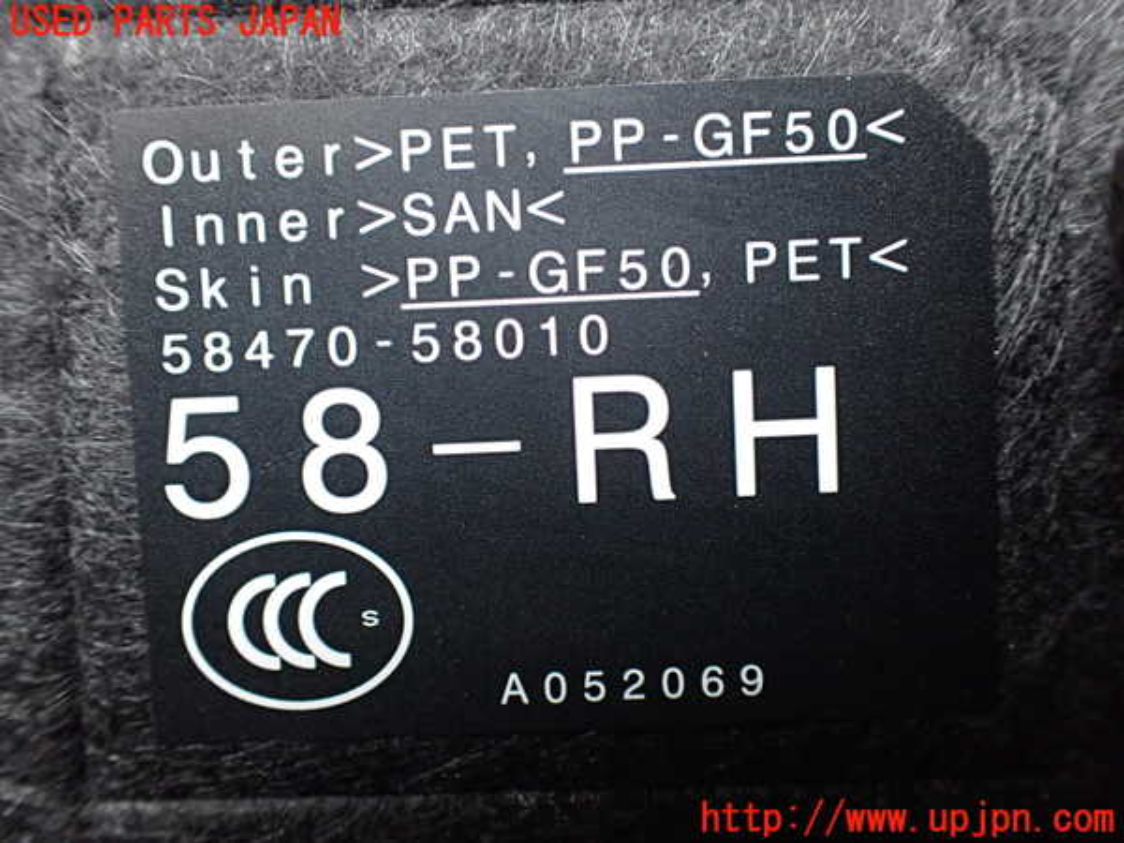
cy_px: 422
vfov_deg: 46.8
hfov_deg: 60.0
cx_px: 562
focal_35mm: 30
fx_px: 974
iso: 800
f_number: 2.3
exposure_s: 1/125
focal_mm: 5.4
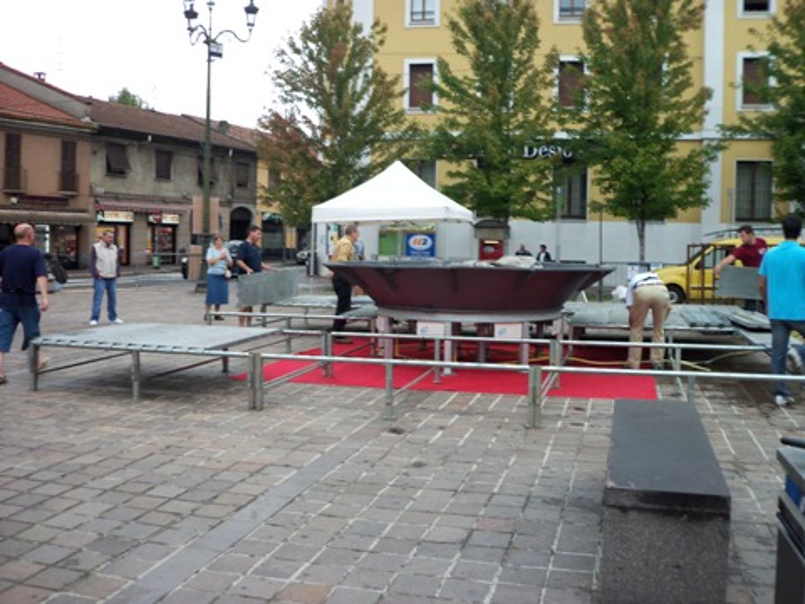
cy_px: 302
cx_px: 402
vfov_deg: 41.8
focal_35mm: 34
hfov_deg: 54.0
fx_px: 791
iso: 80
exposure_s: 1/40
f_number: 2.9
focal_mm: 5.7
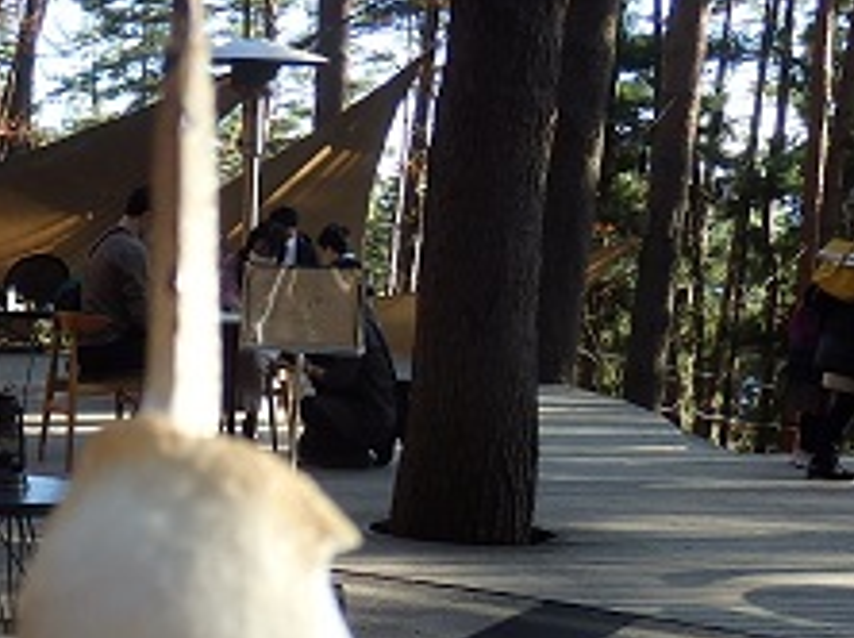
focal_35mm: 65
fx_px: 1602
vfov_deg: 21.8
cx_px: 85
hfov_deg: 28.7
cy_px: 623
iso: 125
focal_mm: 4.5
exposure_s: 1/200
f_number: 3
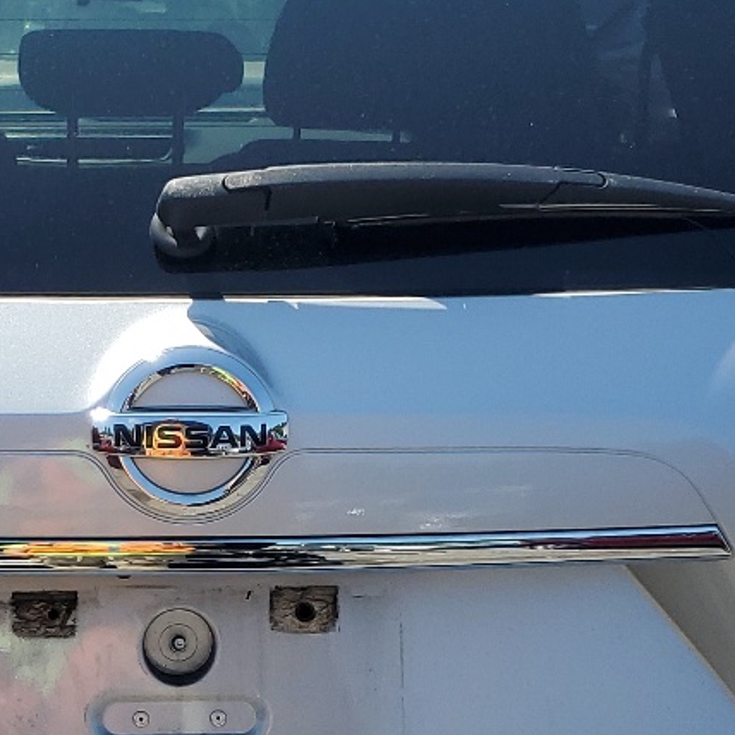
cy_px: 622
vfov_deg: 19.9
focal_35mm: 86
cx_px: 106
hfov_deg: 19.9
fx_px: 2066
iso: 50
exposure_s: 1/3333
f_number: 1.5
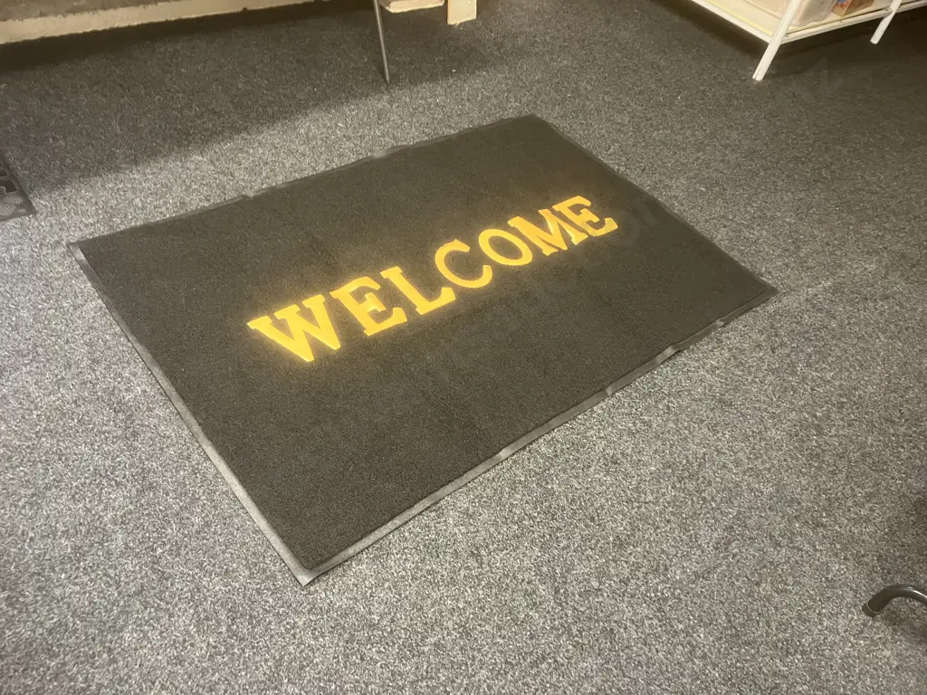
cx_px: 464
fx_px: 750
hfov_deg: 63.4
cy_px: 348
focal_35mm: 28
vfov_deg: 49.7
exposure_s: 1/33
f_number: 1.8
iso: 320
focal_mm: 3.99
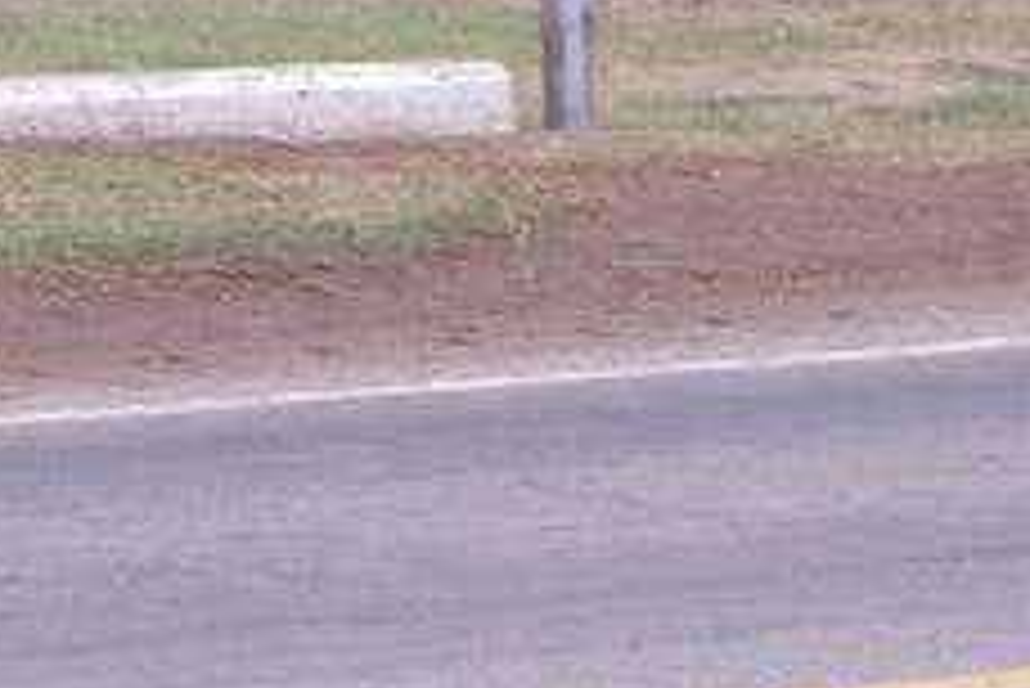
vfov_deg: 5.5
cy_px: -382
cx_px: 247
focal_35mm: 247
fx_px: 7071
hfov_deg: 8.3
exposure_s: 1/400
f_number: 4.3
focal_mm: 10
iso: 80
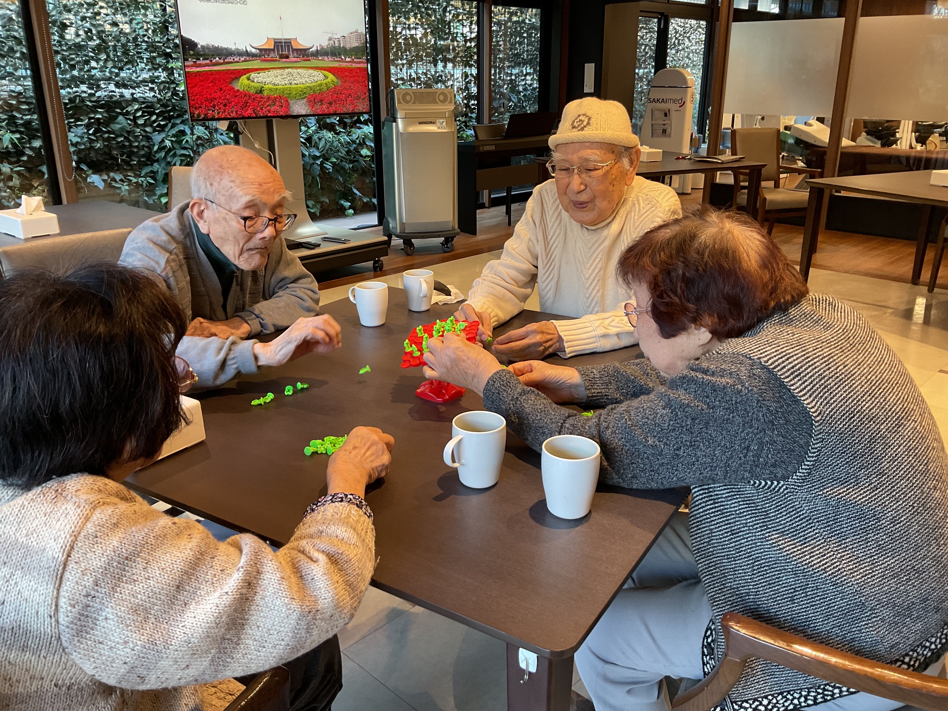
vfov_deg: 48.2
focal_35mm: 29
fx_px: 794
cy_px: 356
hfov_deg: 61.7
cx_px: 474
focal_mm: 3
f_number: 1.8
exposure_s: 1/60
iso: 80
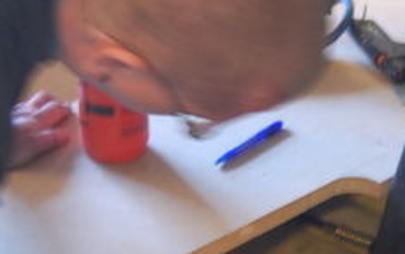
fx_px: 1314
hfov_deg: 17.5
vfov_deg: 11.0
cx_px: 276
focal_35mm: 119
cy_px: 150
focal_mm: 28
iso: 800
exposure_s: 1/8
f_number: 4.2
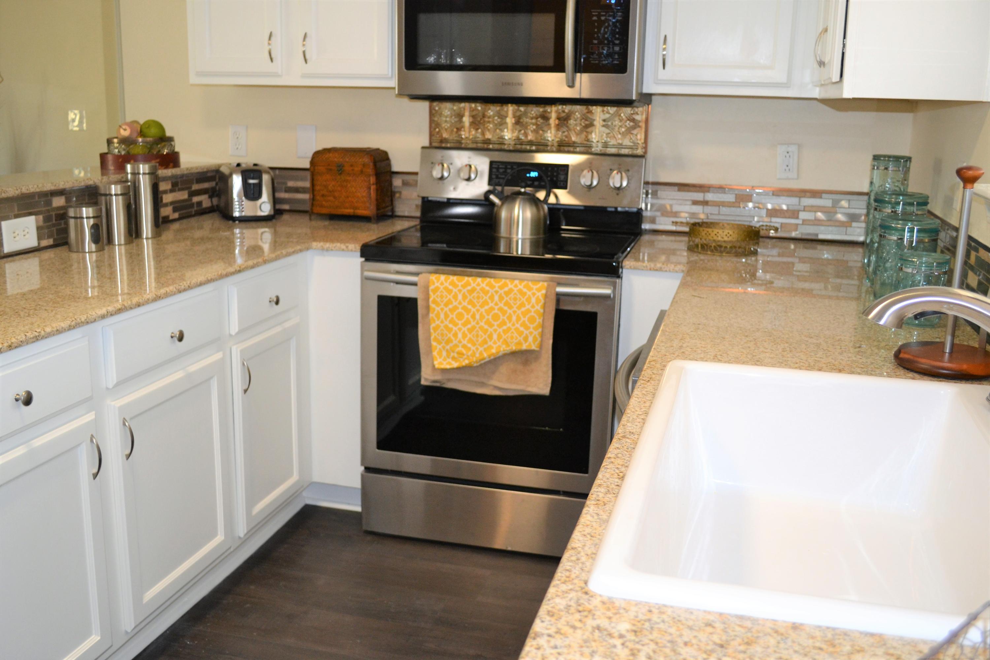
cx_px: 495
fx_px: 990
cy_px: 330
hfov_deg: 53.1
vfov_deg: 36.9
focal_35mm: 36
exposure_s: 1/60
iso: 720
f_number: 4
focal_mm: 24
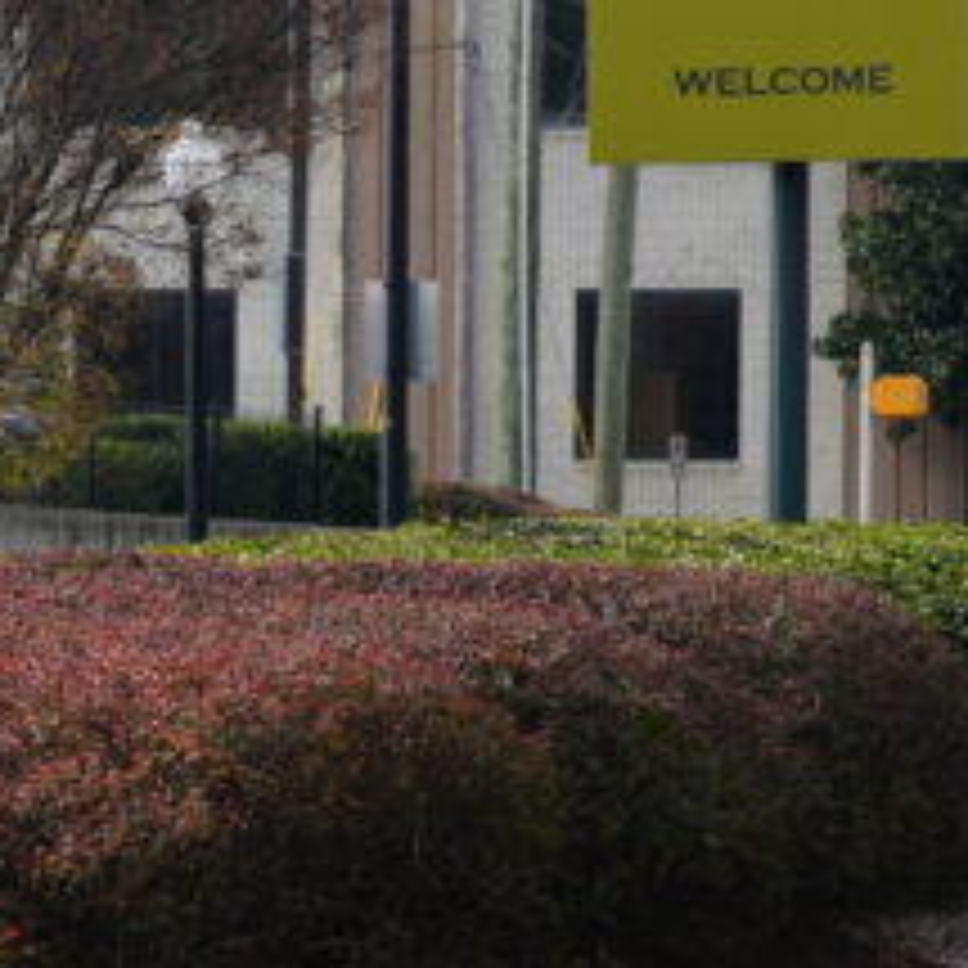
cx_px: 761
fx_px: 13446
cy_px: 61
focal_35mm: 425
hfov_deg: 4.1
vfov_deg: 4.1
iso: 100
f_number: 6.3
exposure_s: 1/200
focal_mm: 105
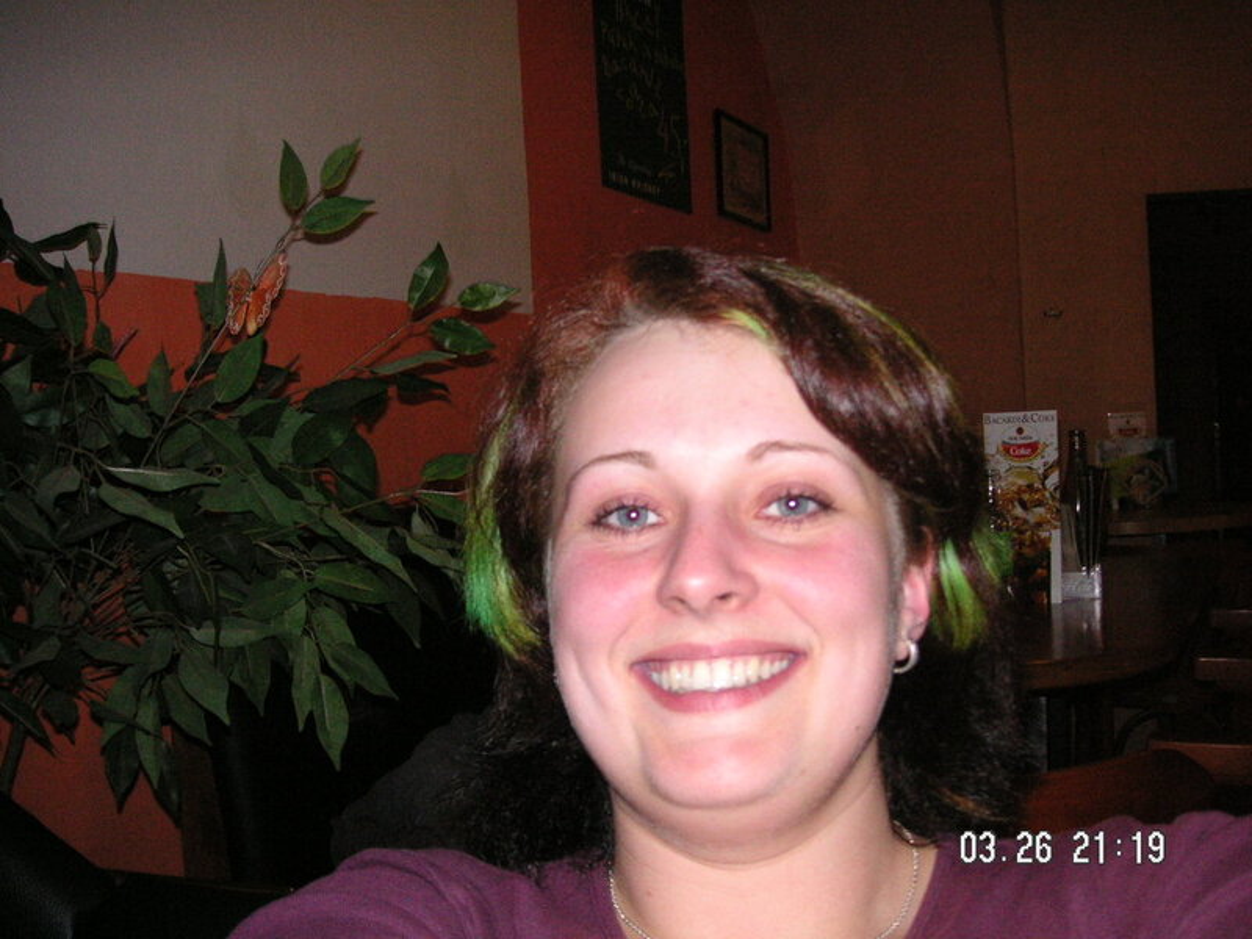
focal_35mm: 37
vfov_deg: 38.7
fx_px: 1338
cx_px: 626
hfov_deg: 50.1
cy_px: 470
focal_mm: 6.1
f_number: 2.8
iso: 160
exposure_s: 1/45
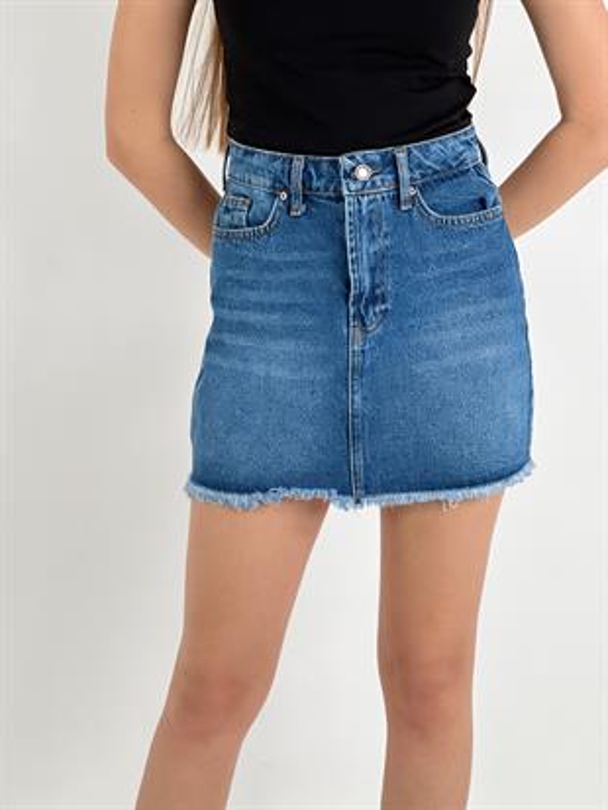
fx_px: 1802
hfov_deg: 19.1
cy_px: 405
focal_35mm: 77
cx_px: 304
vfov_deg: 25.3
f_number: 2.8
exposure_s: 1/100
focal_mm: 9
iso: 80
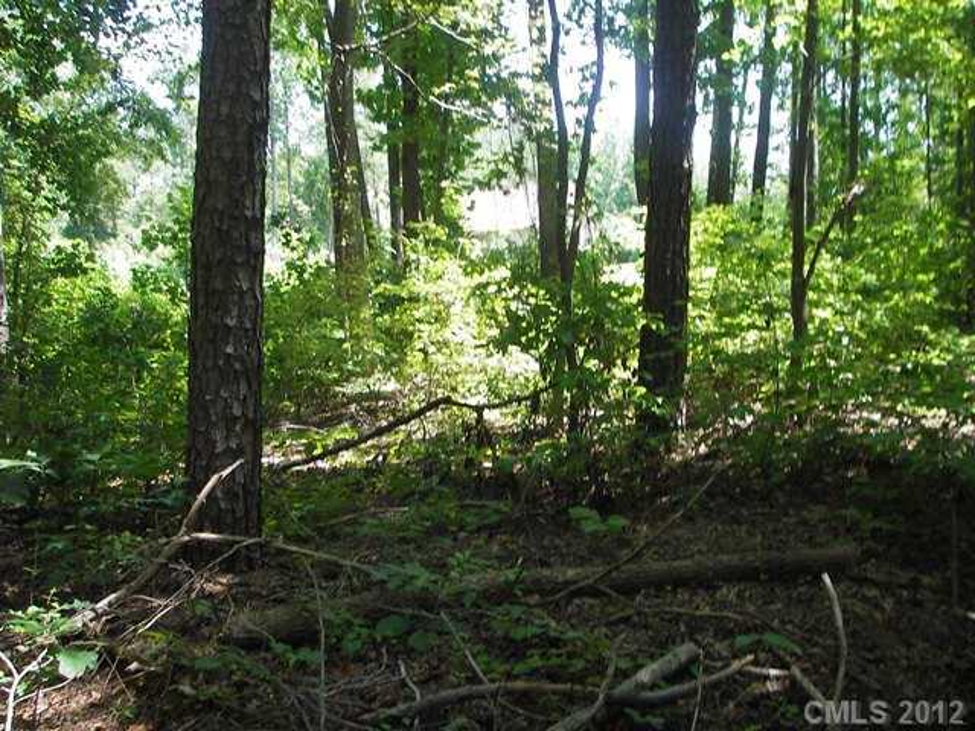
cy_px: 366
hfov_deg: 49.0
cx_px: 488
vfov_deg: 37.7
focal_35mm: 38
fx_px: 1070
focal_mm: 6.3
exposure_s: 1/50
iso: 50
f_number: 3.3
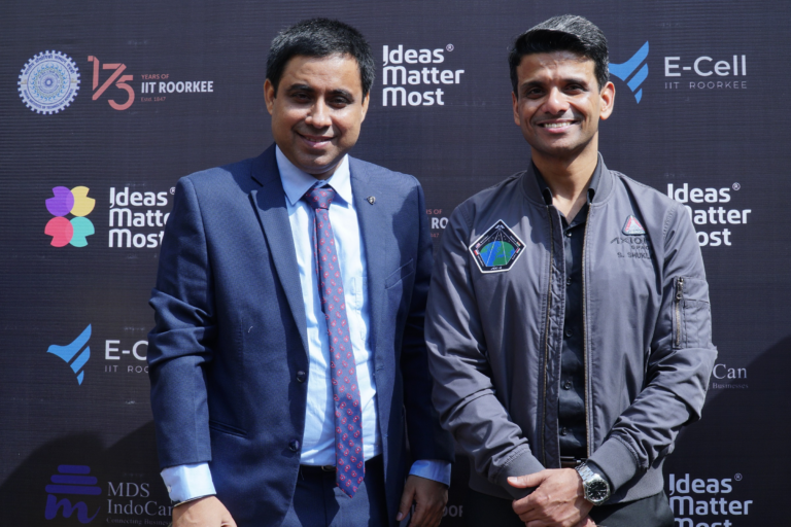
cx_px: 396
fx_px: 1252
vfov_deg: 23.8
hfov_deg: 35.1
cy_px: 264
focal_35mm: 57
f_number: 14
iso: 200
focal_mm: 38
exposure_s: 1/80
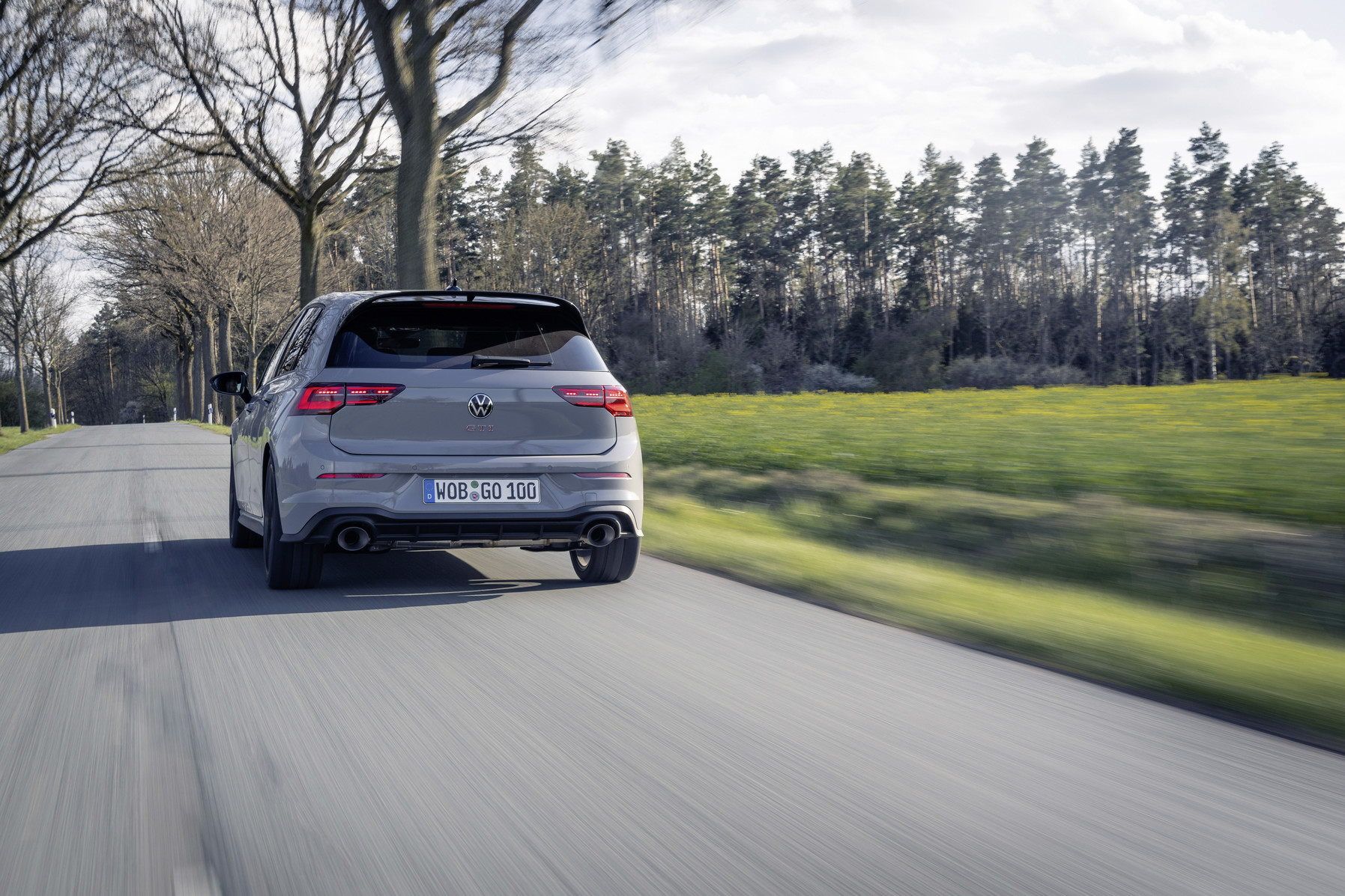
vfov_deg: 28.7
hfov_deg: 41.9
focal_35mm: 47
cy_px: 448
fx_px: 1756
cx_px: 672
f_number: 10
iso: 125
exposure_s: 1/20
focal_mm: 47
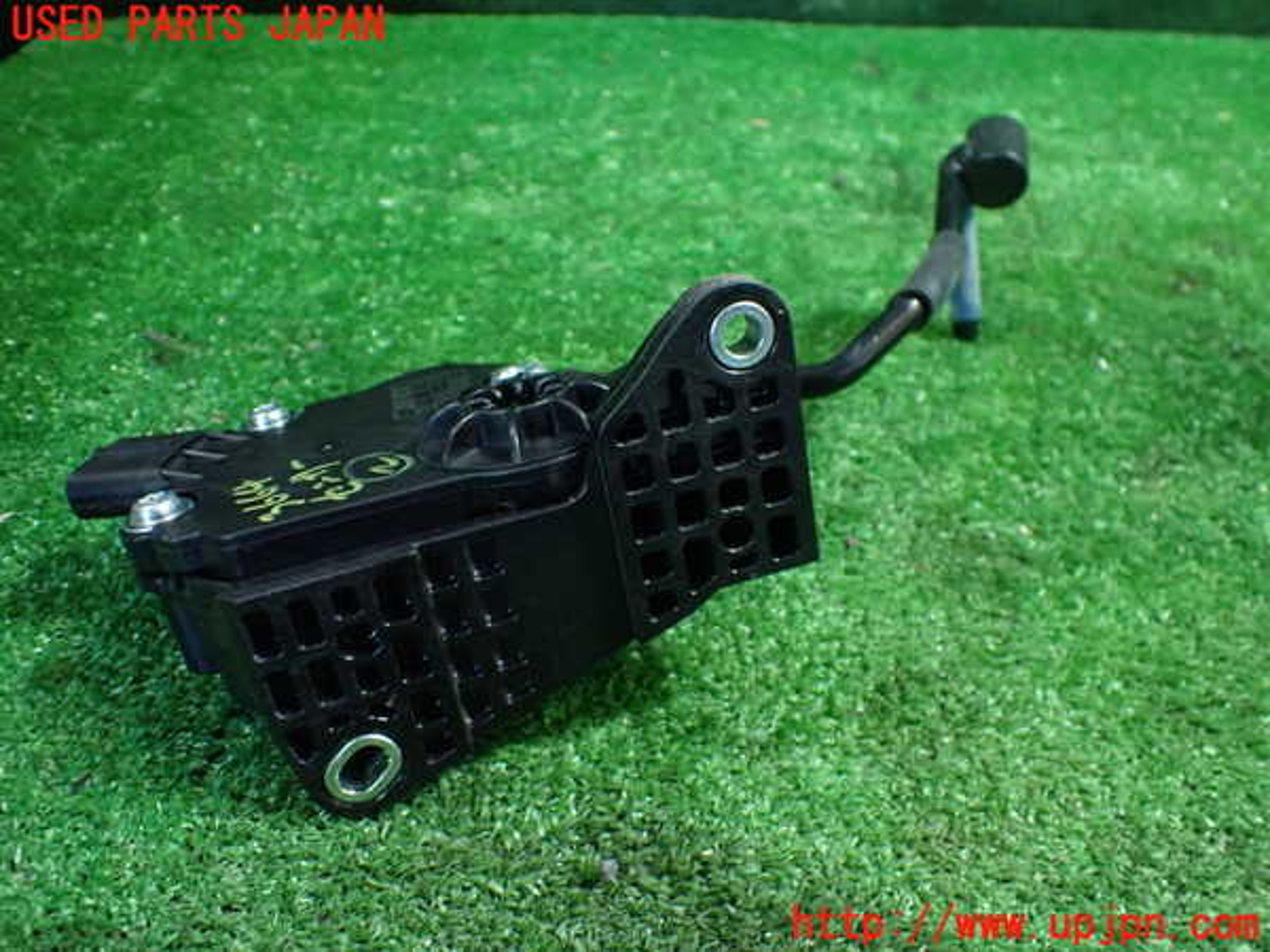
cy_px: 476
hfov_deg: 60.0
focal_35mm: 30
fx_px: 1101
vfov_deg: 46.8
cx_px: 635
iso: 800
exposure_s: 1/60
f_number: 2.3
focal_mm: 5.4
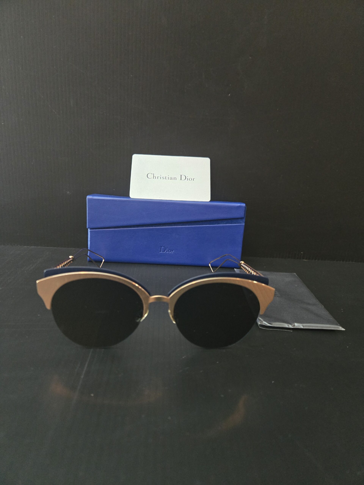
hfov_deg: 58.9
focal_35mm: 23
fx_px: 322
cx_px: 182
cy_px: 242
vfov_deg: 73.9
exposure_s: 1/60
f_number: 1.8
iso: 1600
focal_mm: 5.4
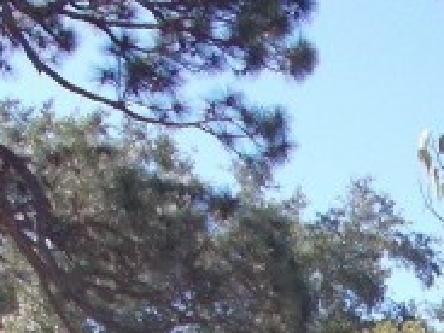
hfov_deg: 13.0
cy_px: 755
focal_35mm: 145
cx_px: 644
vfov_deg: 9.3
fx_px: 1860
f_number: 3.2
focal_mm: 4.6
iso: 80
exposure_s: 1/500
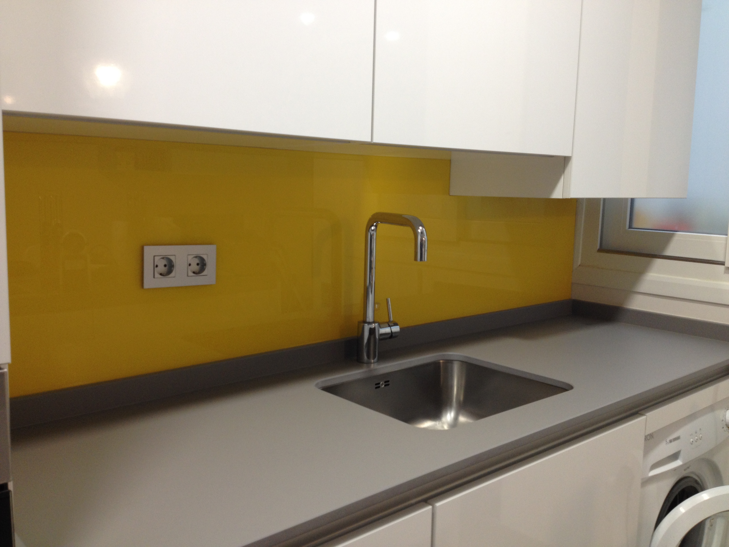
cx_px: 364
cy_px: 274
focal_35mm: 35
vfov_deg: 40.7
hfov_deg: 52.6
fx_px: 737
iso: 80
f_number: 2.4
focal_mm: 4.28
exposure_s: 1/20
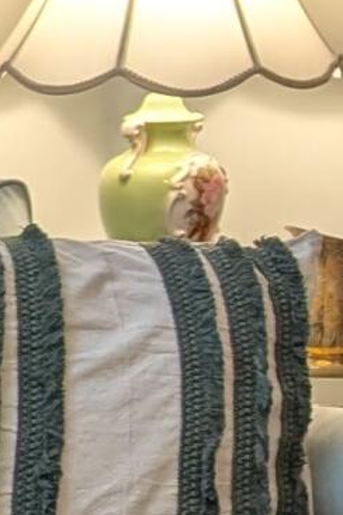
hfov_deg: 5.9
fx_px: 2930
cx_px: 1237
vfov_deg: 9.9
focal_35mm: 205
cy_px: -49
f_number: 1.85
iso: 102
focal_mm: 6.81
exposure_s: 1/60
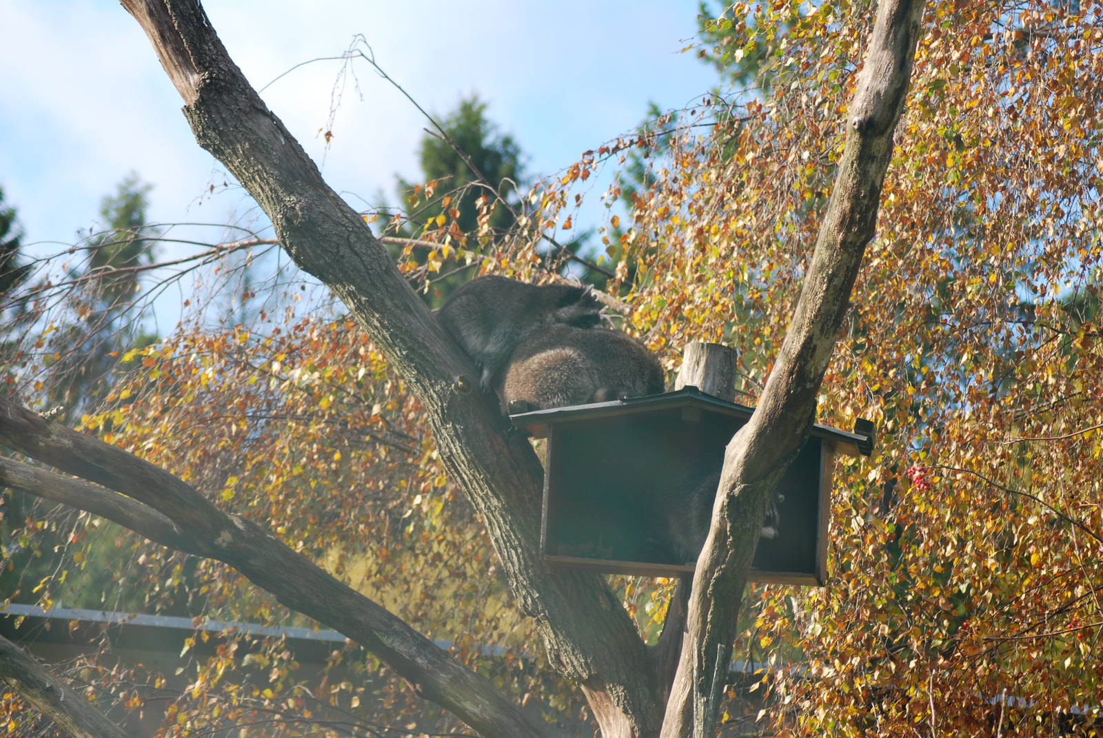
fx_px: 5061
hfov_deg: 12.4
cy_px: 369
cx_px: 552
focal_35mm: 165
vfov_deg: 8.3
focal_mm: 110
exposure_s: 1/400
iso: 200
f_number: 5
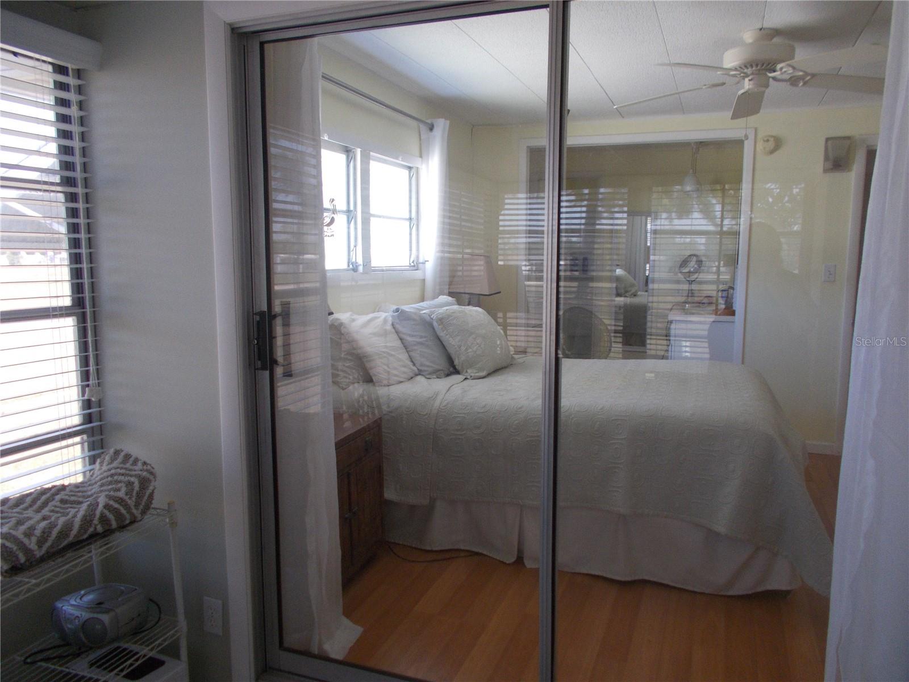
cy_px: 341
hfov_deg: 67.3
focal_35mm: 26
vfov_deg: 53.1
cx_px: 454
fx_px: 683
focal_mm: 4.6
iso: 160
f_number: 3.2
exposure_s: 1/25
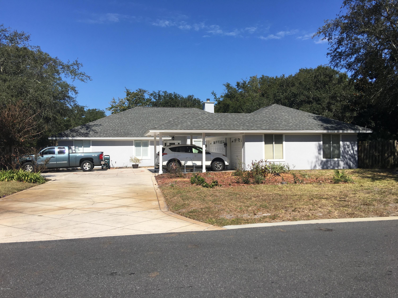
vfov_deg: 48.2
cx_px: 199
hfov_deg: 61.7
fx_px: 333
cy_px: 149
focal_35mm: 29
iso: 25
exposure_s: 1/2481
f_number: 2.2
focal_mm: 4.15
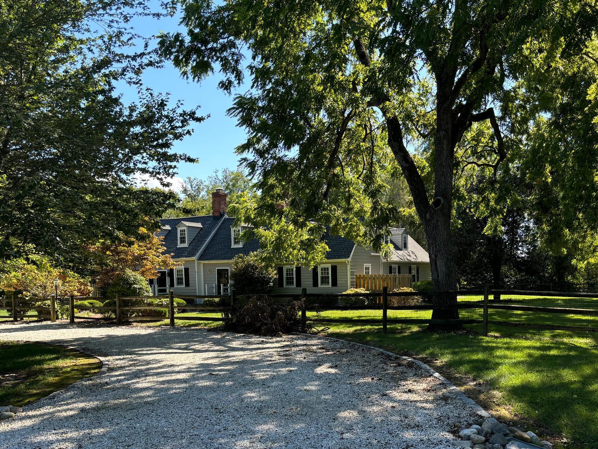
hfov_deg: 52.5
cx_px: 340
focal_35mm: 35
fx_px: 605
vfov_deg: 40.2
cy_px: 298
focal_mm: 5.96
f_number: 1.6
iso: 50
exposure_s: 1/722
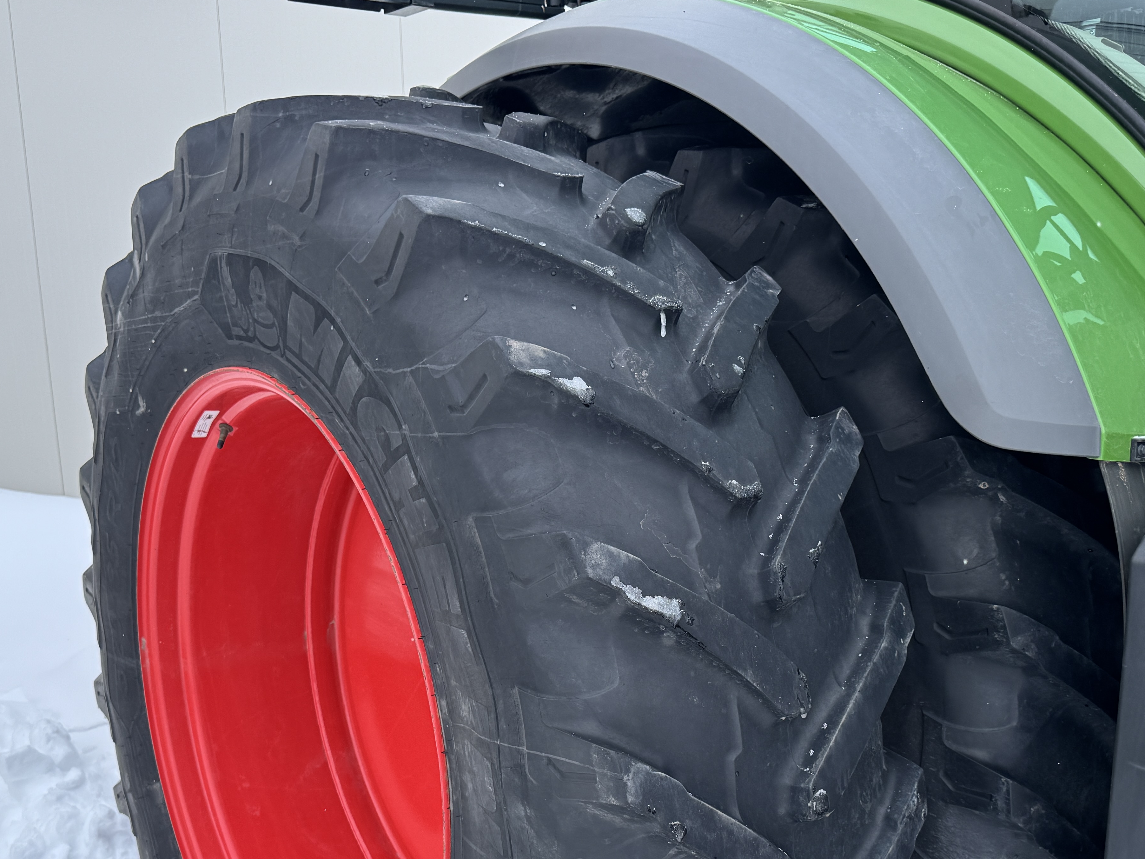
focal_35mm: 38
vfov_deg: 36.7
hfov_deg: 48.9
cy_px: 660
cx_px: 527
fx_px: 1257
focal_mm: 6.76
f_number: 1.78
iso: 80
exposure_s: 1/842
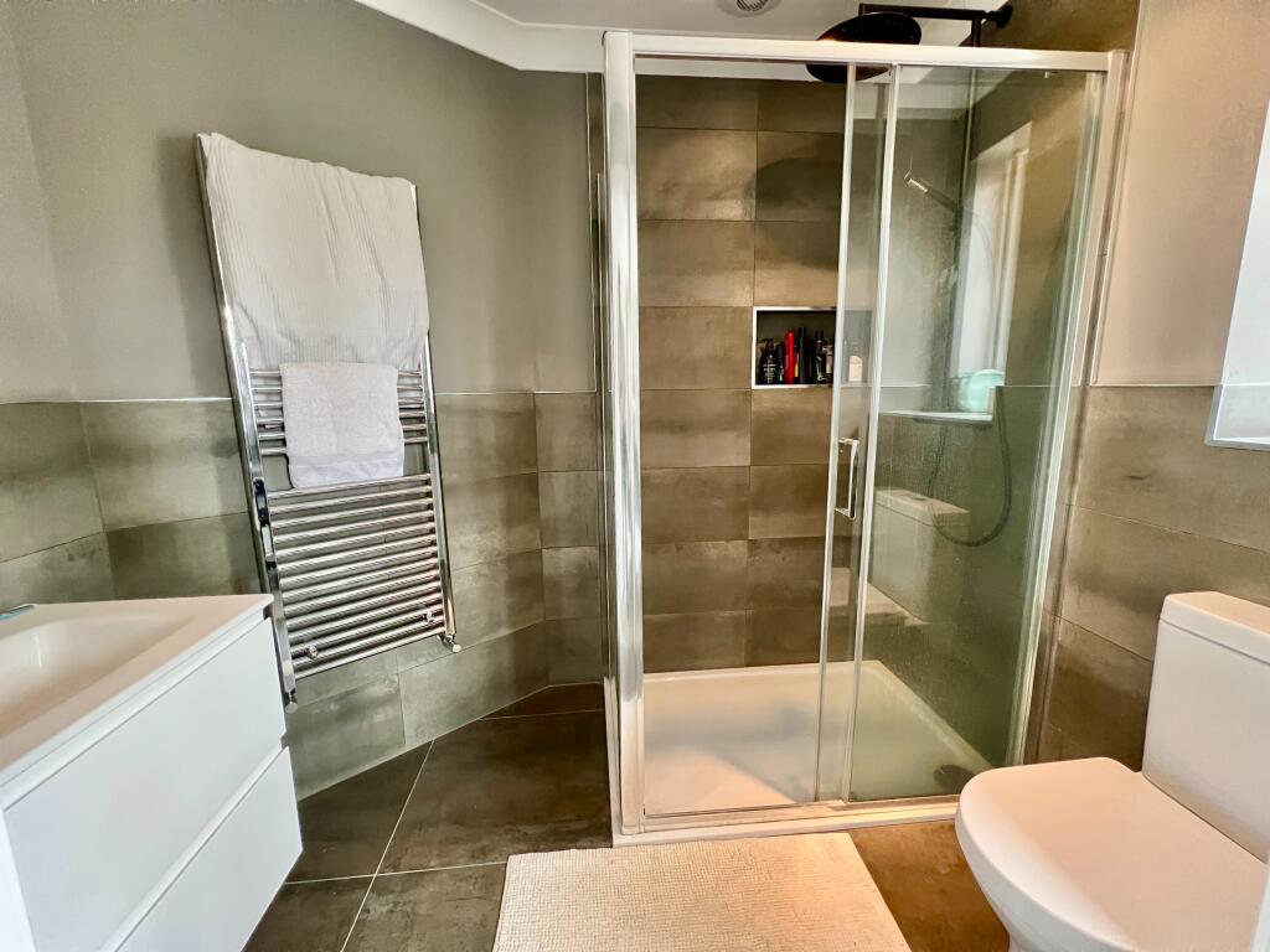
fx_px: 477
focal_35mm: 13
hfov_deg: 106.2
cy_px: 476
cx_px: 635
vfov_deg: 89.9
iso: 640
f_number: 1.8
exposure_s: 1/50
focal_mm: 1.57
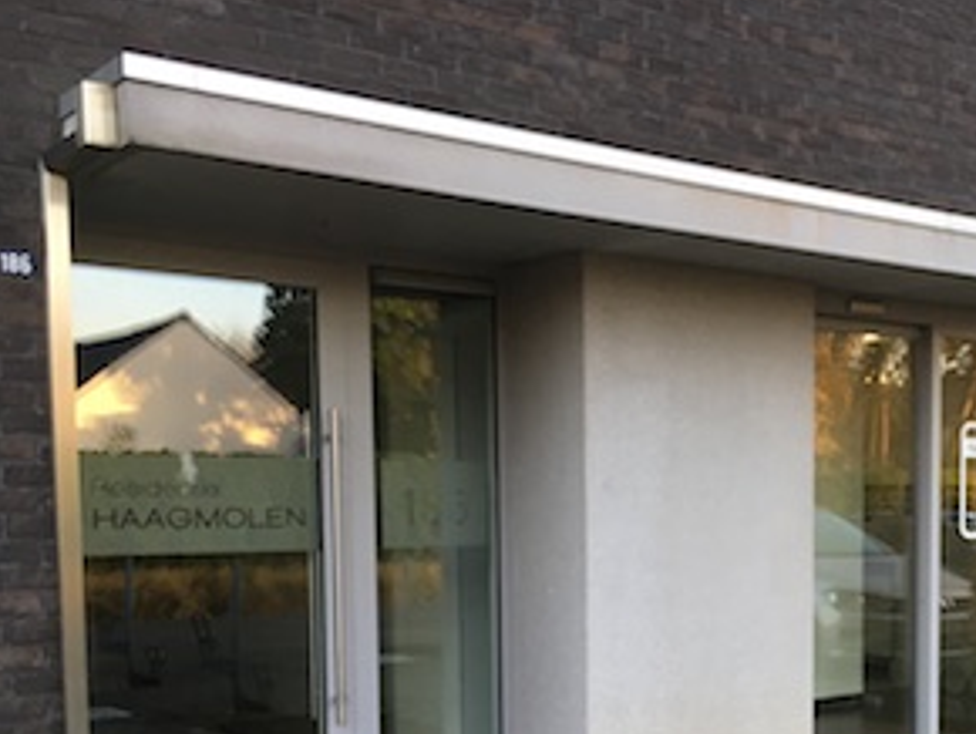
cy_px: 604
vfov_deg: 28.4
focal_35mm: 50
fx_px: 1411
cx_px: 825
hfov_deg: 36.4
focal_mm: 4.15
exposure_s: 1/33
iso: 25
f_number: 2.2
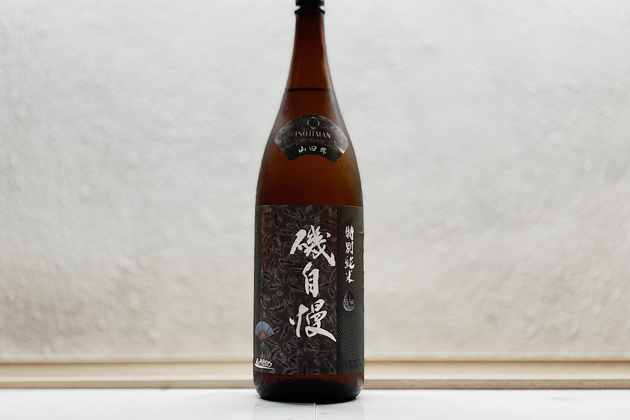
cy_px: 182
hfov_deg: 36.2
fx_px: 962
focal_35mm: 55
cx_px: 311
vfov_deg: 24.6
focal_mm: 6
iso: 64
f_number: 2
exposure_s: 1/100
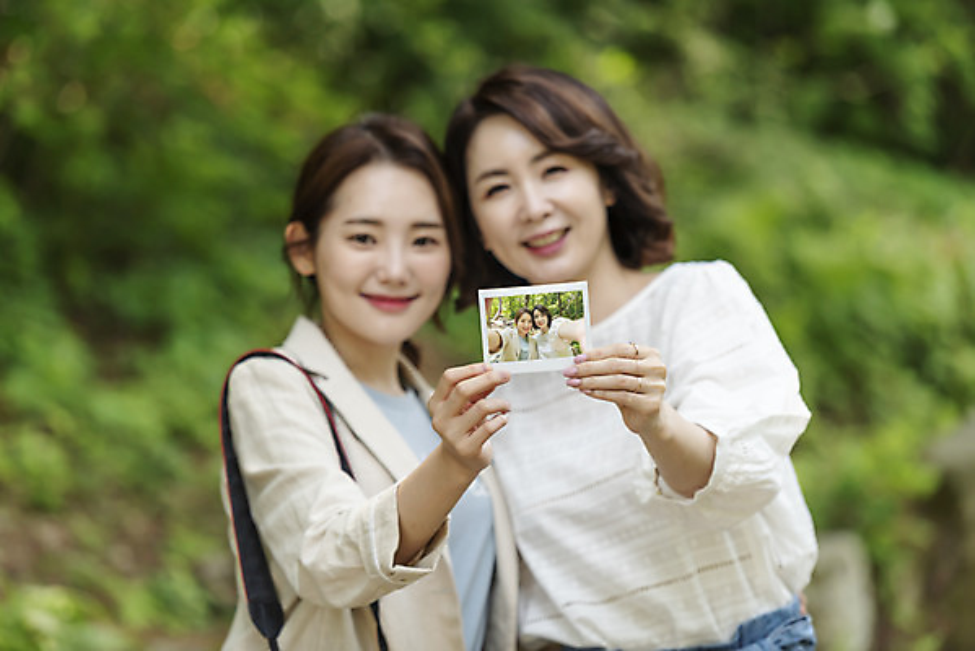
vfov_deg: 8.3
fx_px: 4471
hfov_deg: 12.4
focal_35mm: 165
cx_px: 488
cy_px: 326
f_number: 2.8
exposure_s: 1/500
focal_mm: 165
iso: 400
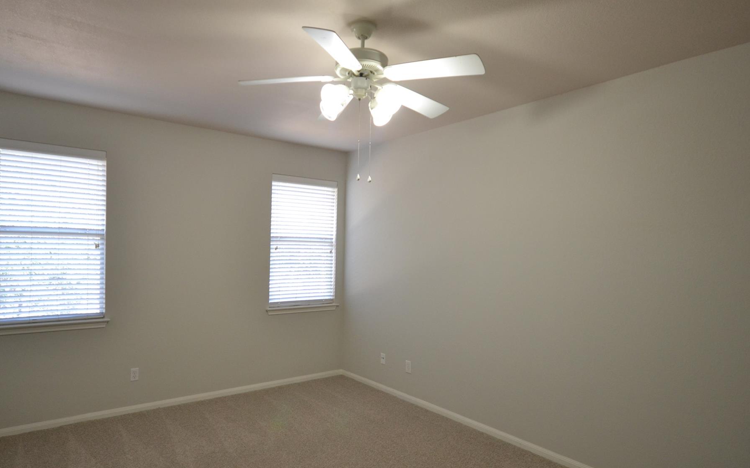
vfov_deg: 57.2
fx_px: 429
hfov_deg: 82.0
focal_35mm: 21
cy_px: 246
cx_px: 335
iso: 800
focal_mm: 12
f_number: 4.5
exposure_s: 1/60
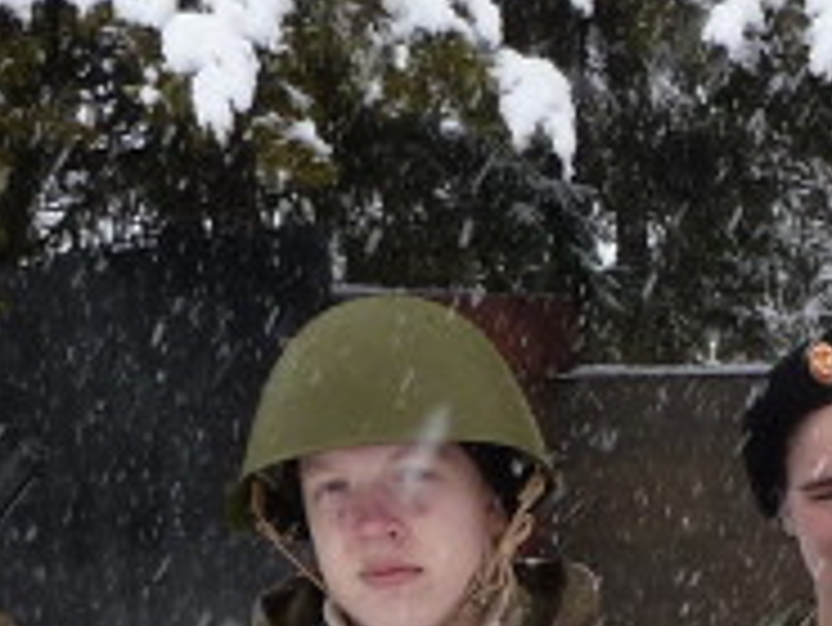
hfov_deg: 8.3
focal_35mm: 232
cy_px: 950
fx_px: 5580
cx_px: 1250
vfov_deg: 6.3
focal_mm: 6.9
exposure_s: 1/160
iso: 80
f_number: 4
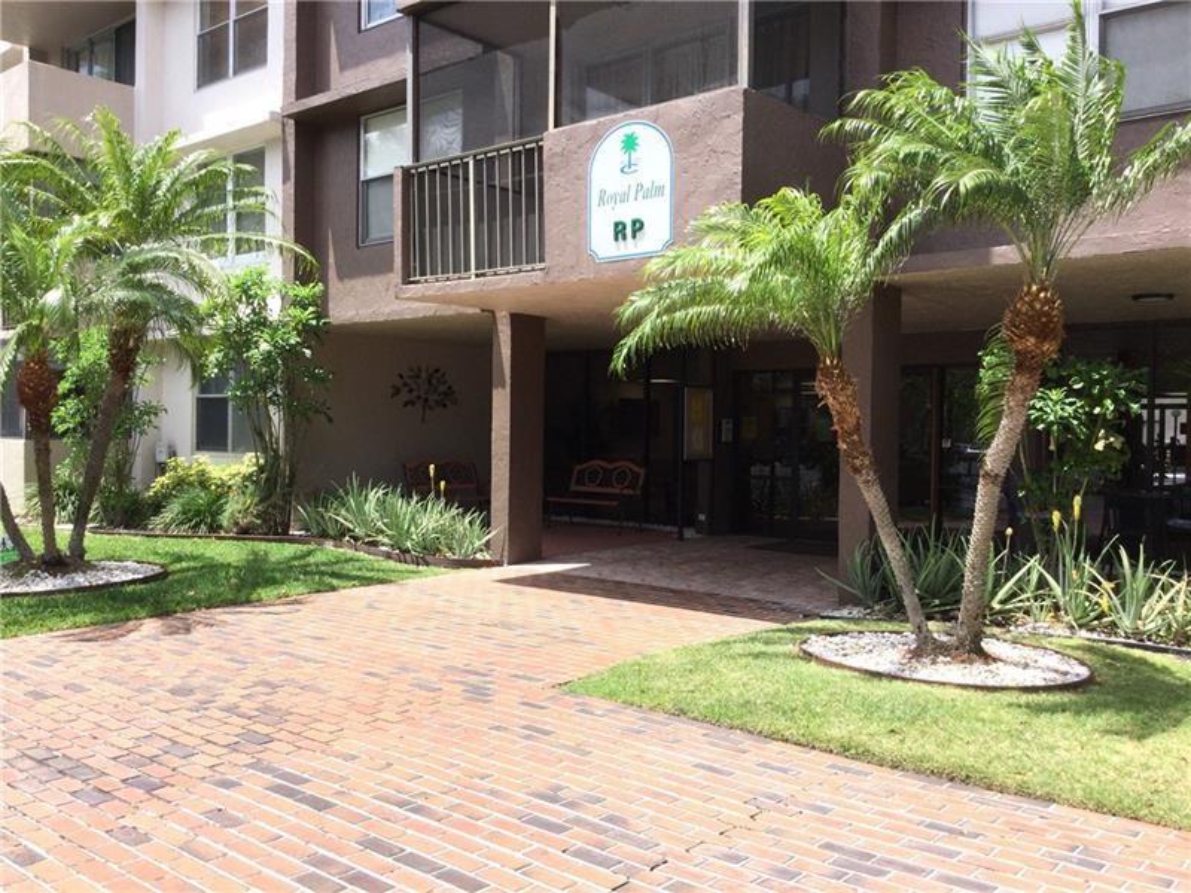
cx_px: 596
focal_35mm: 31
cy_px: 446
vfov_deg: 45.4
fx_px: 1067
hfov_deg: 58.4
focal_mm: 3.3
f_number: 2.4
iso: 25
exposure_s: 1/799
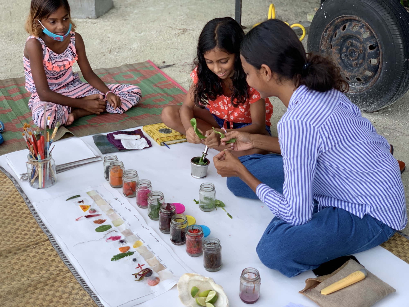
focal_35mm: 52
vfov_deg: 28.0
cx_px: 204
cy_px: 154
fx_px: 614
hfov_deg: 36.8
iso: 25
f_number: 2.4
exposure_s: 1/122
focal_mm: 6
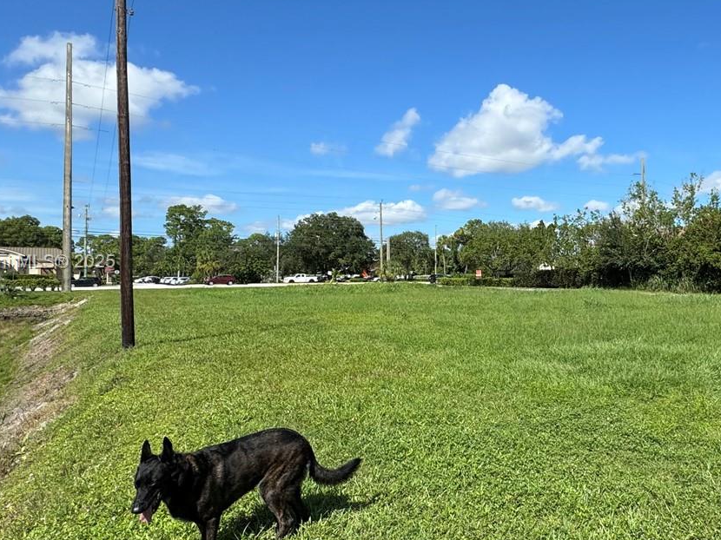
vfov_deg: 51.3
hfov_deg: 62.0
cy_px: 263
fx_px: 562
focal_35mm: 27
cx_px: 532
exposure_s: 1/2146
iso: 50
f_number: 2.2
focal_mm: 2.22
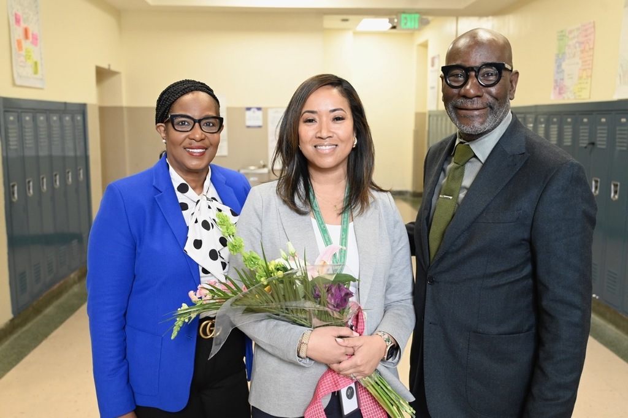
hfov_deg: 54.4
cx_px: 314
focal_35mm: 35
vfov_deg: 37.8
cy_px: 209
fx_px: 610
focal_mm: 35
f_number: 4
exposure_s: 1/125
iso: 2500
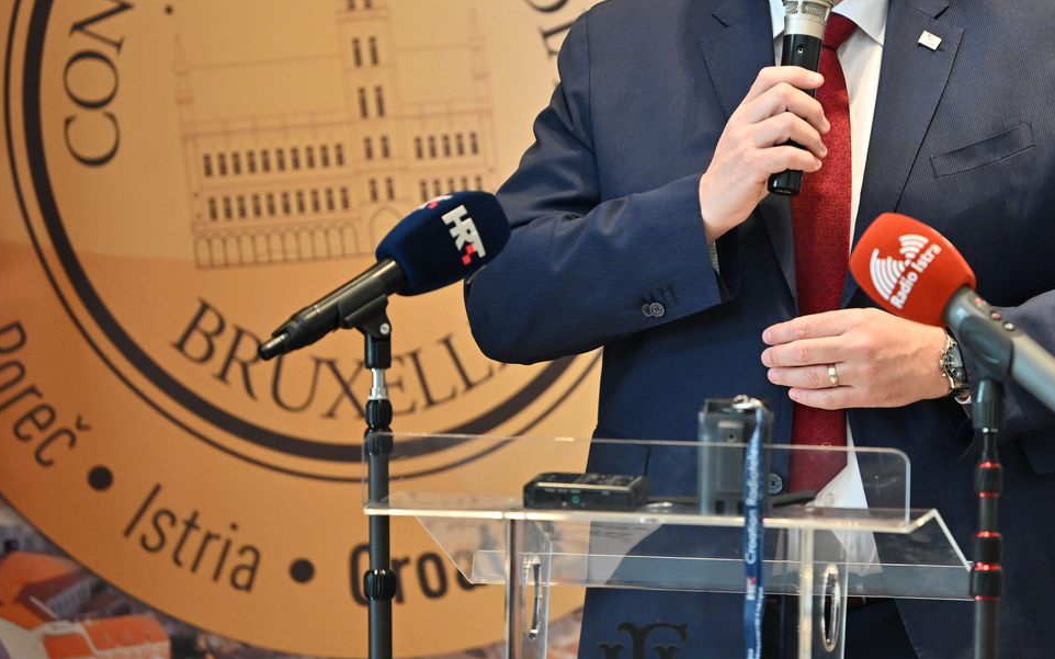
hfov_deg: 6.8
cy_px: 170
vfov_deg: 4.2
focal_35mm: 309
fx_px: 8883
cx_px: 775
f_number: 2.8
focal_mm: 180
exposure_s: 1/320
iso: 2500
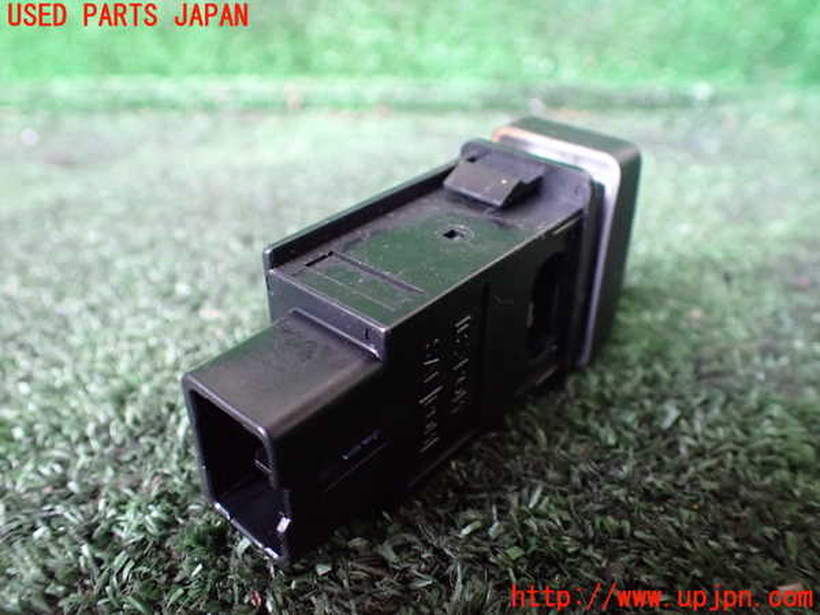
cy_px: 308
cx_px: 410
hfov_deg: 60.0
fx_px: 711
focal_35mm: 30
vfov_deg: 46.8
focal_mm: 5.4
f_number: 2.3
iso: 1250
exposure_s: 1/30
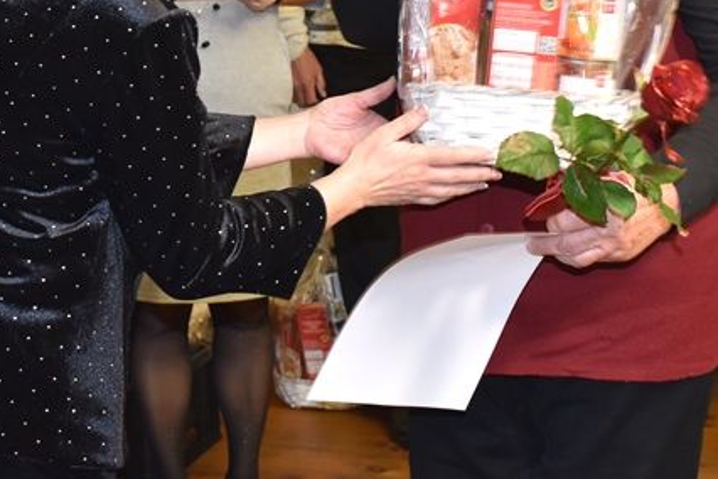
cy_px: -38
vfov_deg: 14.8
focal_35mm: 90
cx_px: 153
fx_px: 1799
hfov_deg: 22.3
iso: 720
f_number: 4.5
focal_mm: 25
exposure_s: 1/60
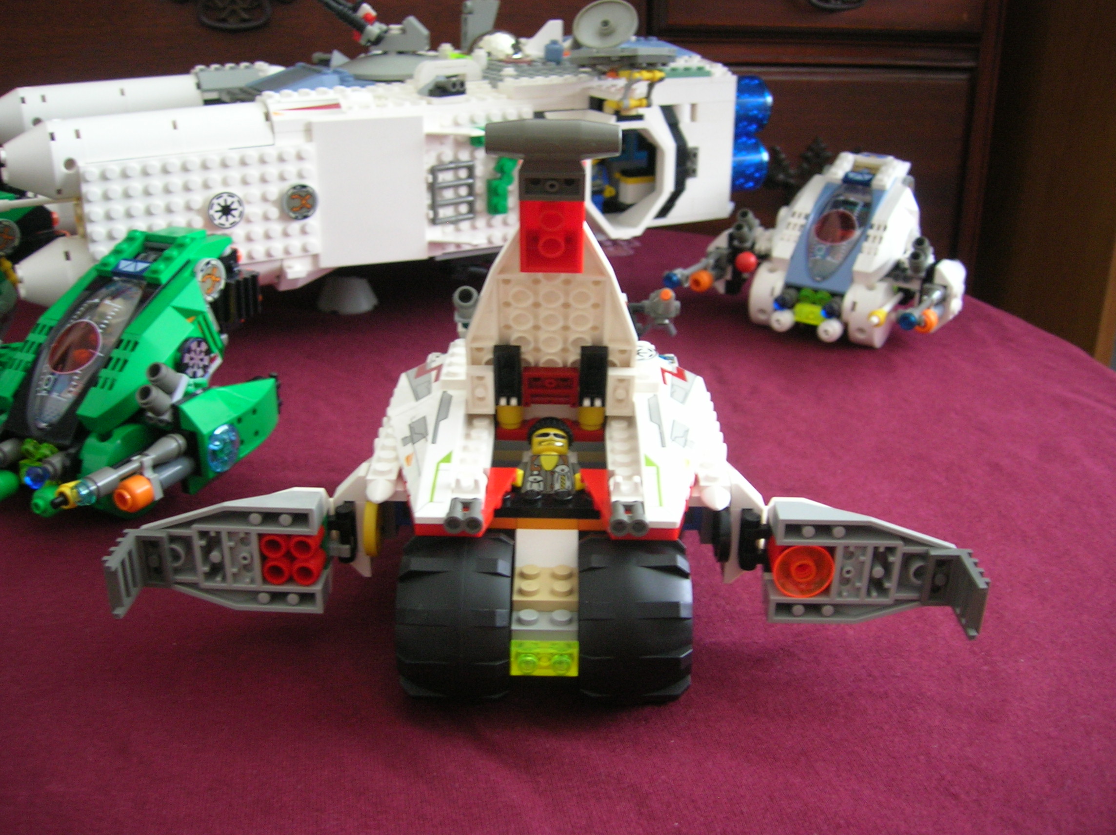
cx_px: 558
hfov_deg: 54.0
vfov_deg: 41.7
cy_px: 418
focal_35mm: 34
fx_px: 1095
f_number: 2.9
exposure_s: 1/3.9
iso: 105
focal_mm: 5.7
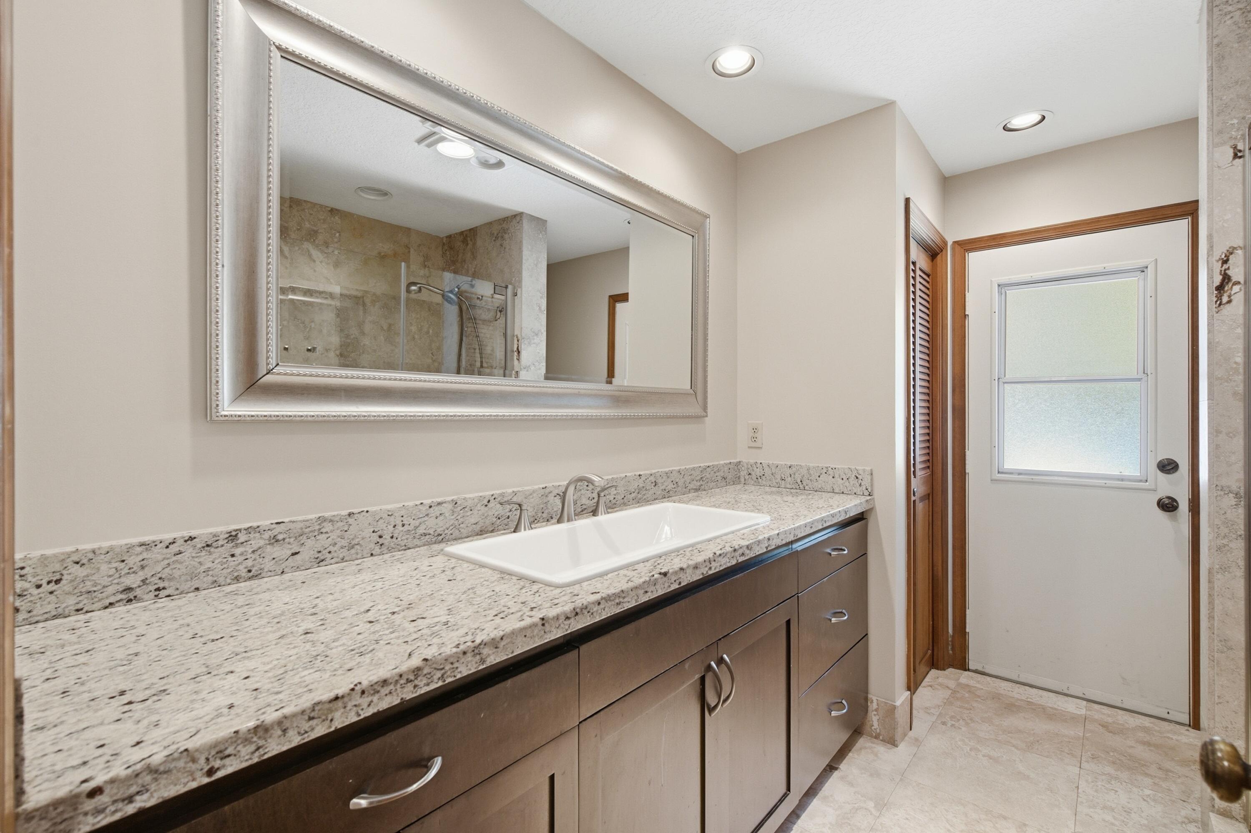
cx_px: 626
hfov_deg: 96.7
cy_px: 416
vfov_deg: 73.7
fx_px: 556
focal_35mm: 16
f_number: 8
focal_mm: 16
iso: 800
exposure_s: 1/200
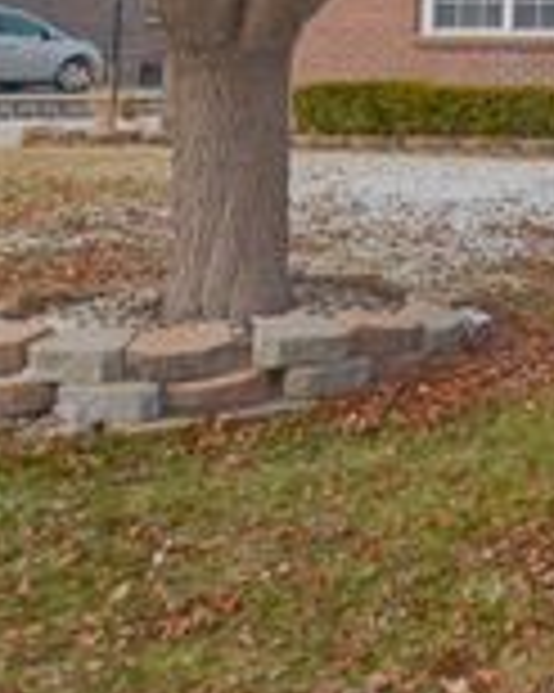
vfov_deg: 27.6
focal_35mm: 64
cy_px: -20
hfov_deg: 18.5
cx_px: 1004
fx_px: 1313
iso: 250
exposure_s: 1/2000
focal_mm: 21
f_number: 2.8
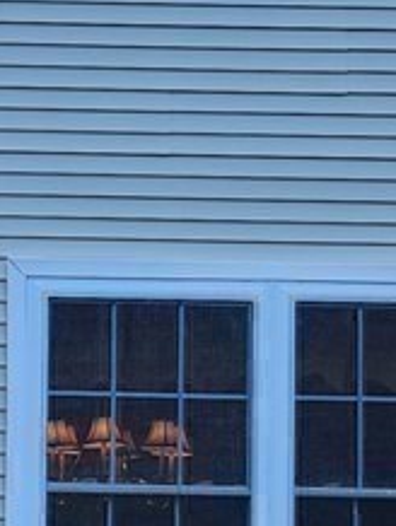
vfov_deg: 12.0
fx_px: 2466
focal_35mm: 162
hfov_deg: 8.5
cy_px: 610
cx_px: -483
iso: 20
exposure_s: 1/389
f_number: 1.8
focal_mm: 5.4
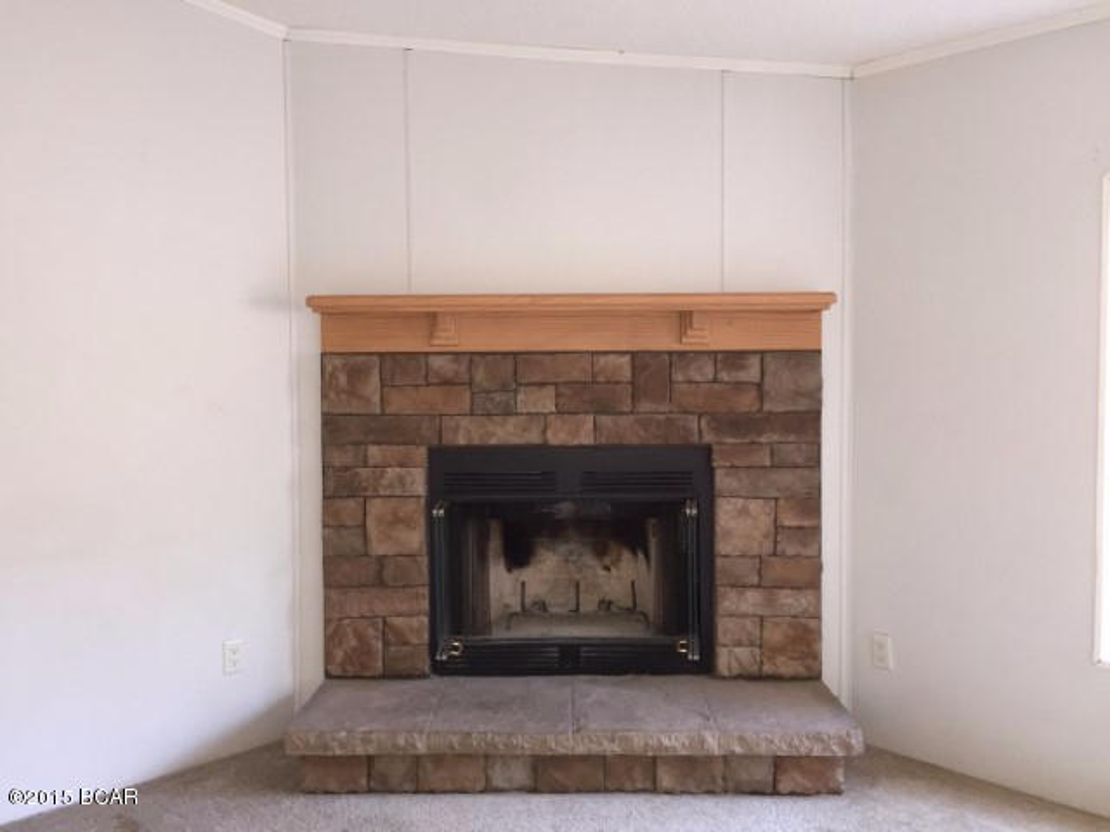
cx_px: 555
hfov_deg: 61.7
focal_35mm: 29
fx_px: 930
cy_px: 416
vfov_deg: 48.2
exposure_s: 1/24
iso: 125
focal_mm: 4.15
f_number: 2.2
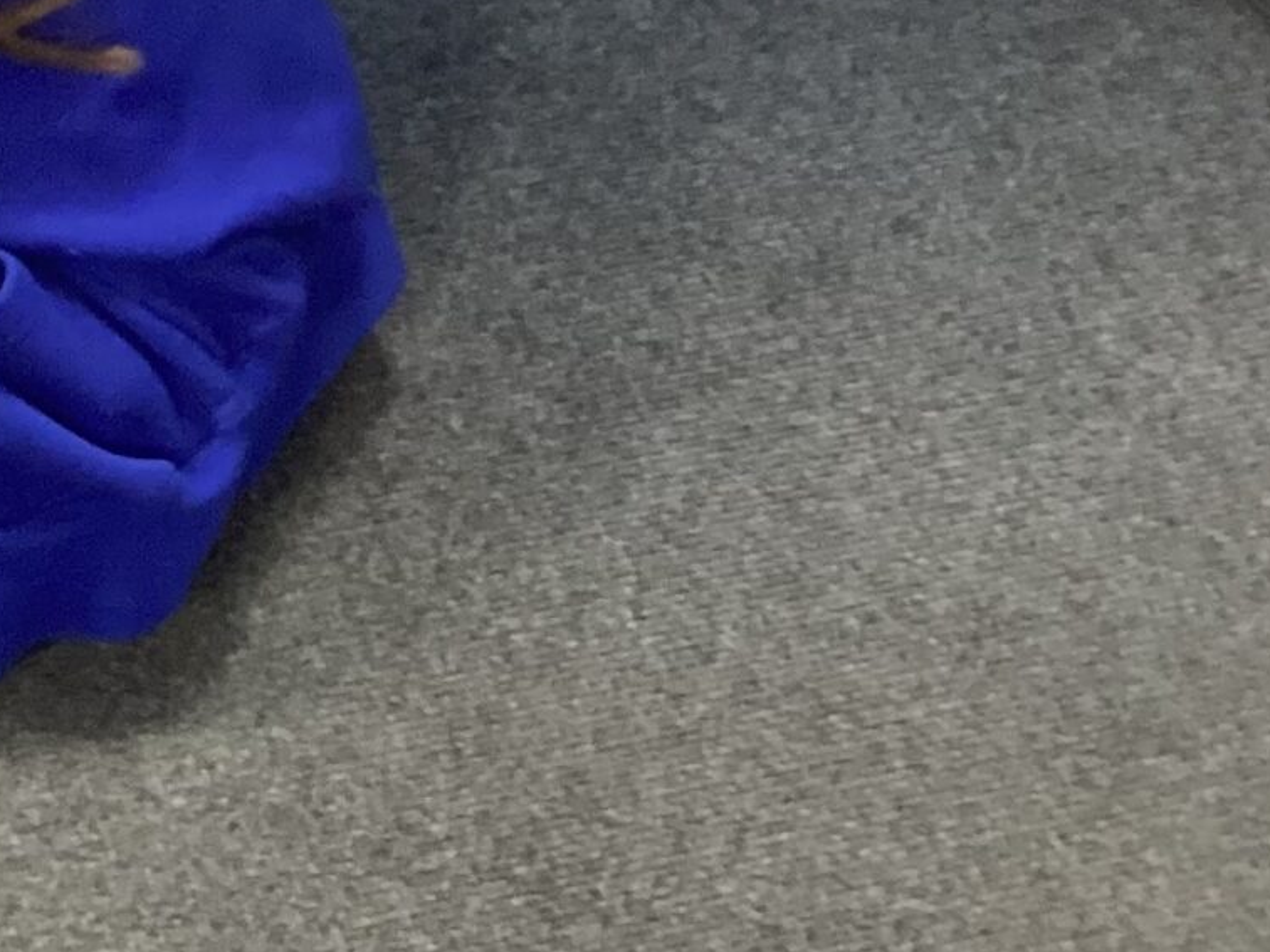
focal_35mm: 105
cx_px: -669
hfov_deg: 16.9
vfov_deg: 13.5
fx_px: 3852
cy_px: -309
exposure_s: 1/30
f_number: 2.4
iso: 320
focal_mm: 3.3
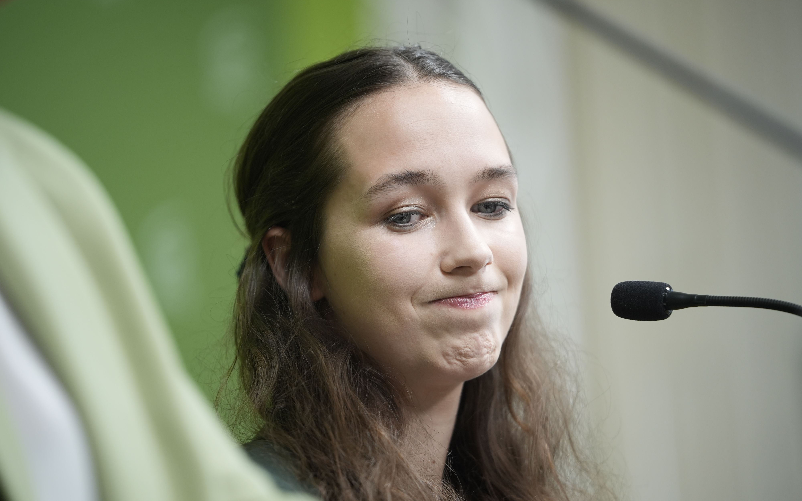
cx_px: 401
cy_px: 259
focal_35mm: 204
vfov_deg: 6.4
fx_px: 4459
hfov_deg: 10.3
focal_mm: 200
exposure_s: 1/500
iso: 640
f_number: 2.8
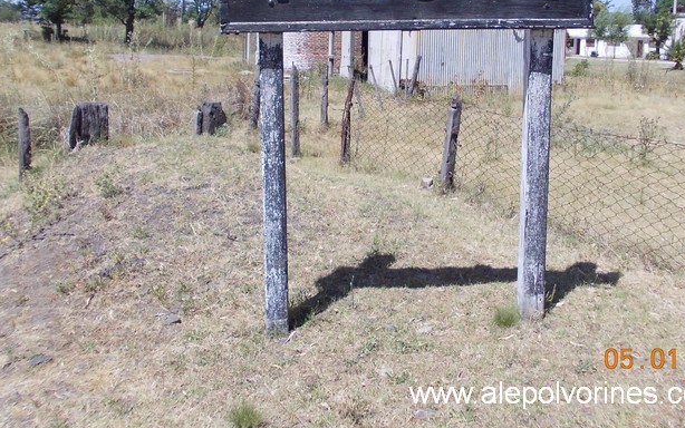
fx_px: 691
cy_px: 115
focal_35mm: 37
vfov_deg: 33.9
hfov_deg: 52.7
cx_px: 374
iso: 80
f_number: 5.4
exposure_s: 1/320
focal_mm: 4
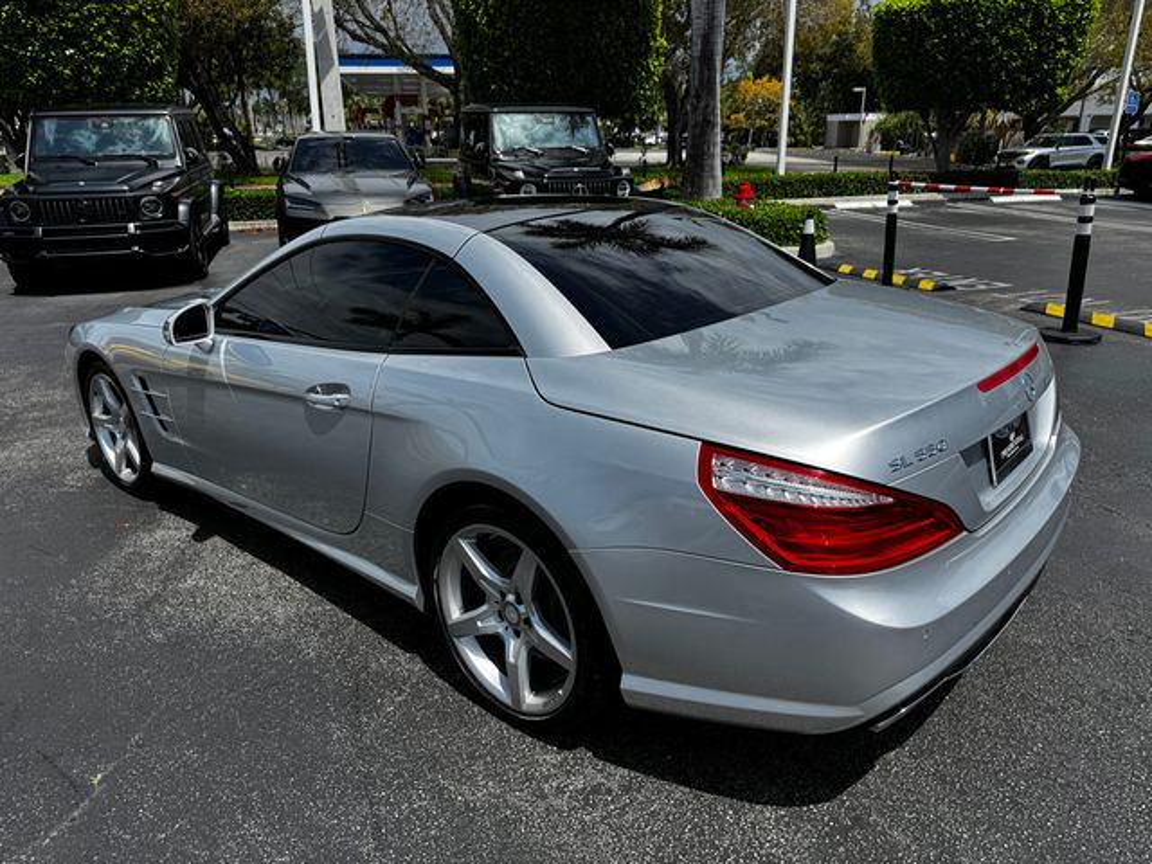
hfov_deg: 71.6
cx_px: 576
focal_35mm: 24
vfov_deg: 56.8
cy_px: 432
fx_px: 799
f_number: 1.78
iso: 80
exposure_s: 1/3413
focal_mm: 6.76
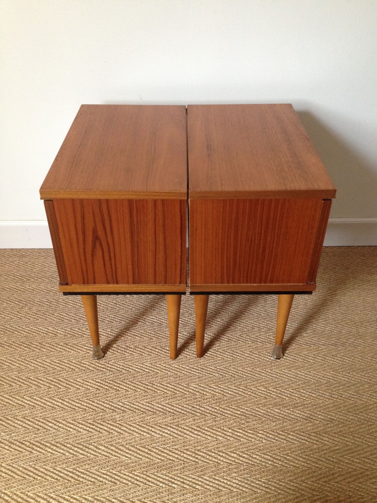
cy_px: 252
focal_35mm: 35
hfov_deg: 40.7
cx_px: 188
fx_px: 508
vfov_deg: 52.6
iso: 250
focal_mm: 4.28
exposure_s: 1/20
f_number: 2.4
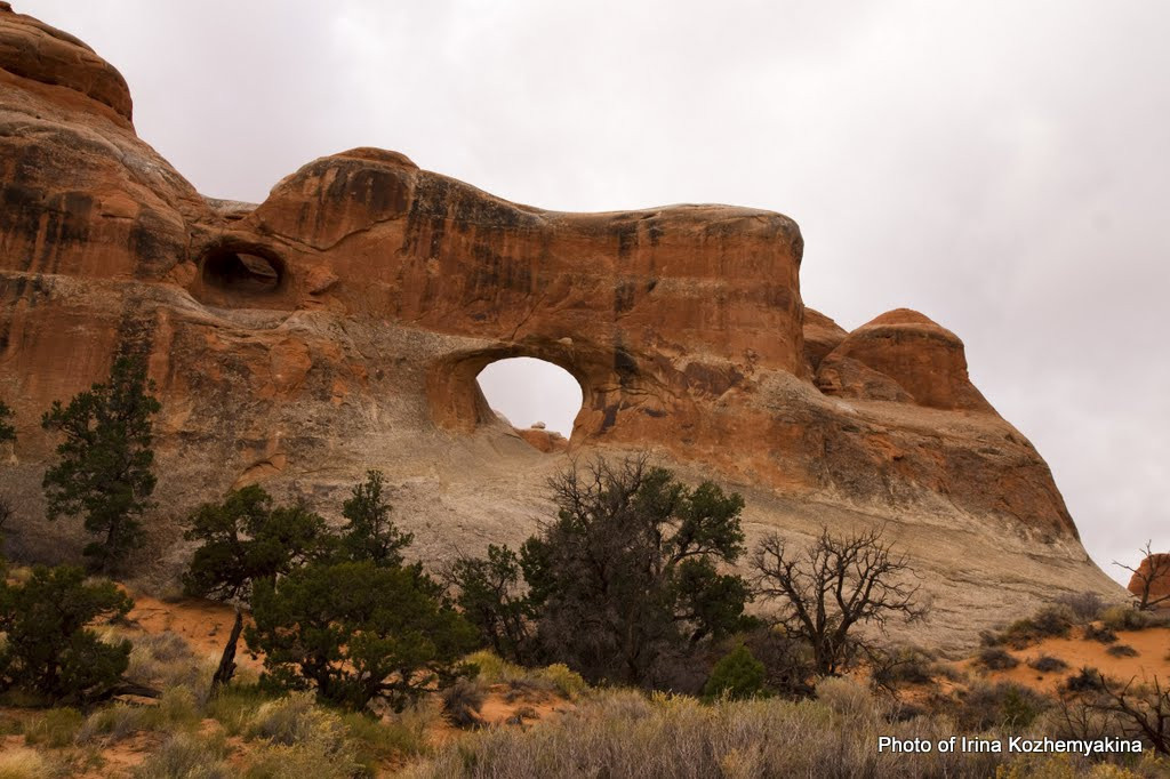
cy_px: 390
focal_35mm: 36
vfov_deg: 36.8
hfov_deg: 53.1
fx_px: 1170
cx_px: 585
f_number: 8
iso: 200
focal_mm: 24
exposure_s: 1/250
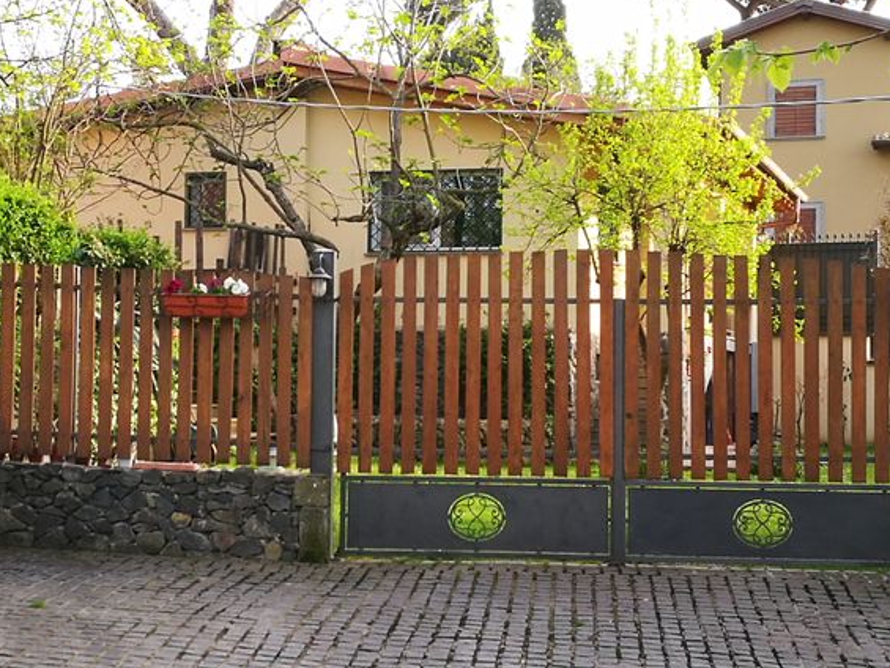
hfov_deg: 28.6
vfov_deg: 21.6
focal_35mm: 68
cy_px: 320
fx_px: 1749
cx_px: 443
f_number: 2.2
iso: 50
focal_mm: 4.5
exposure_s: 1/100
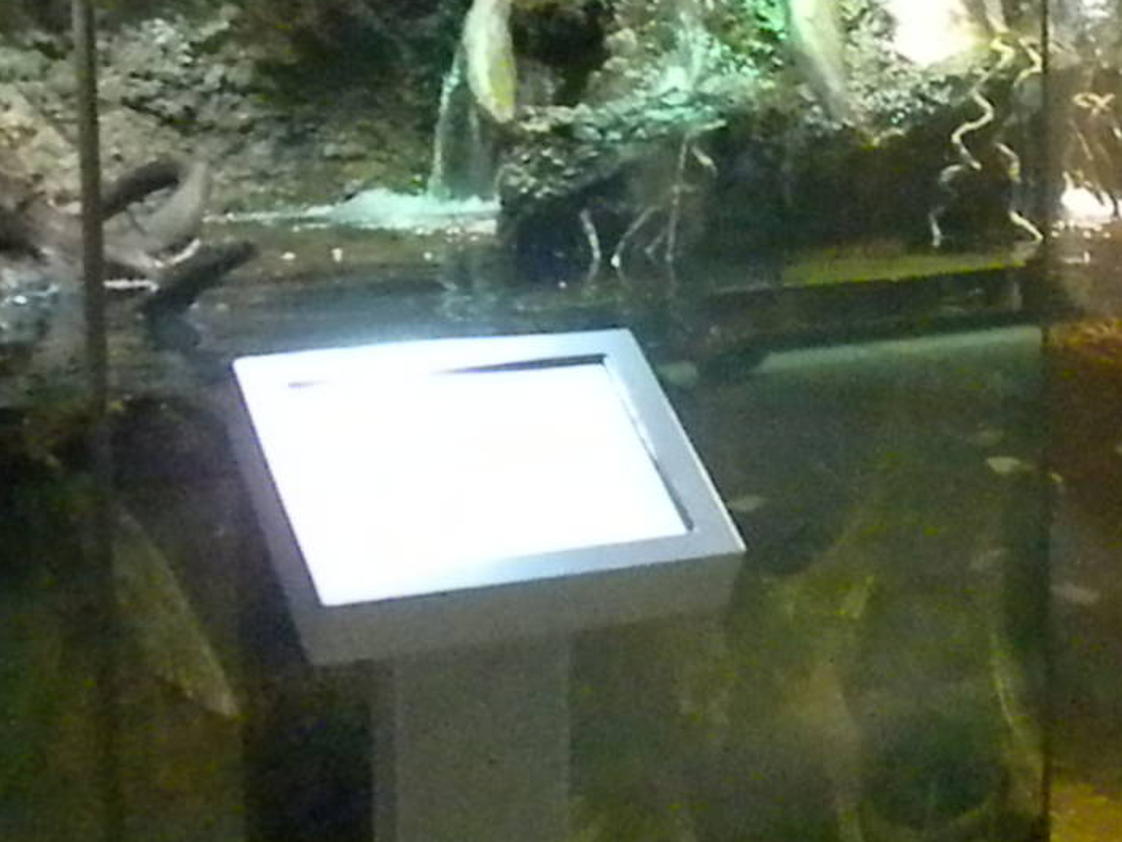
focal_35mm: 84
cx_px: 1116
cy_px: 105
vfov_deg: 17.4
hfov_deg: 22.4
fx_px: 2723
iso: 3200
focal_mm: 6.6
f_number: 3.5
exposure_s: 1/44.2
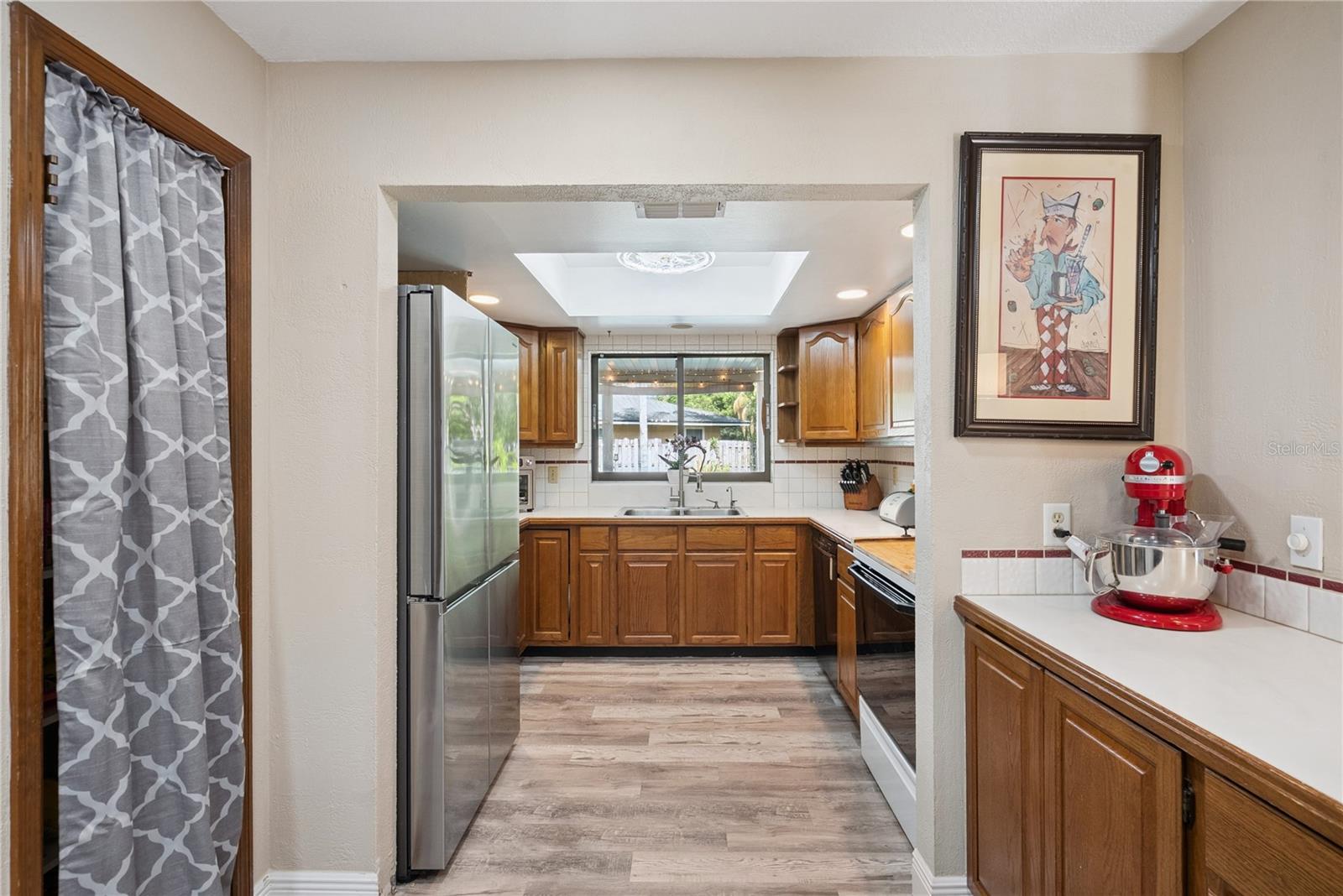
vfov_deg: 73.8
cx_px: 672
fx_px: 597
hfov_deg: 96.7
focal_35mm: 16
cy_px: 448
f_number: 9
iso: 1600
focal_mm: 16
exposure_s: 1/50
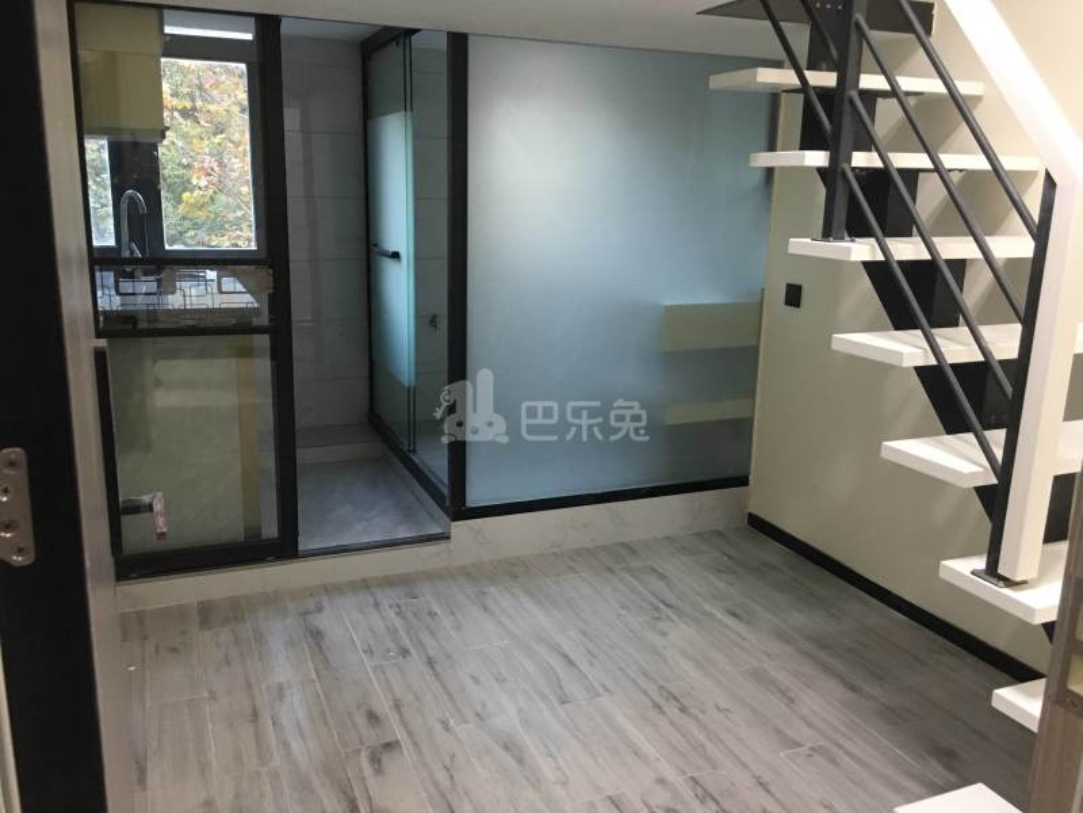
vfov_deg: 48.2
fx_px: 907
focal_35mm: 29
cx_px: 542
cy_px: 406
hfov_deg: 61.7
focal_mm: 4.15
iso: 100
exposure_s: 1/17
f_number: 2.2
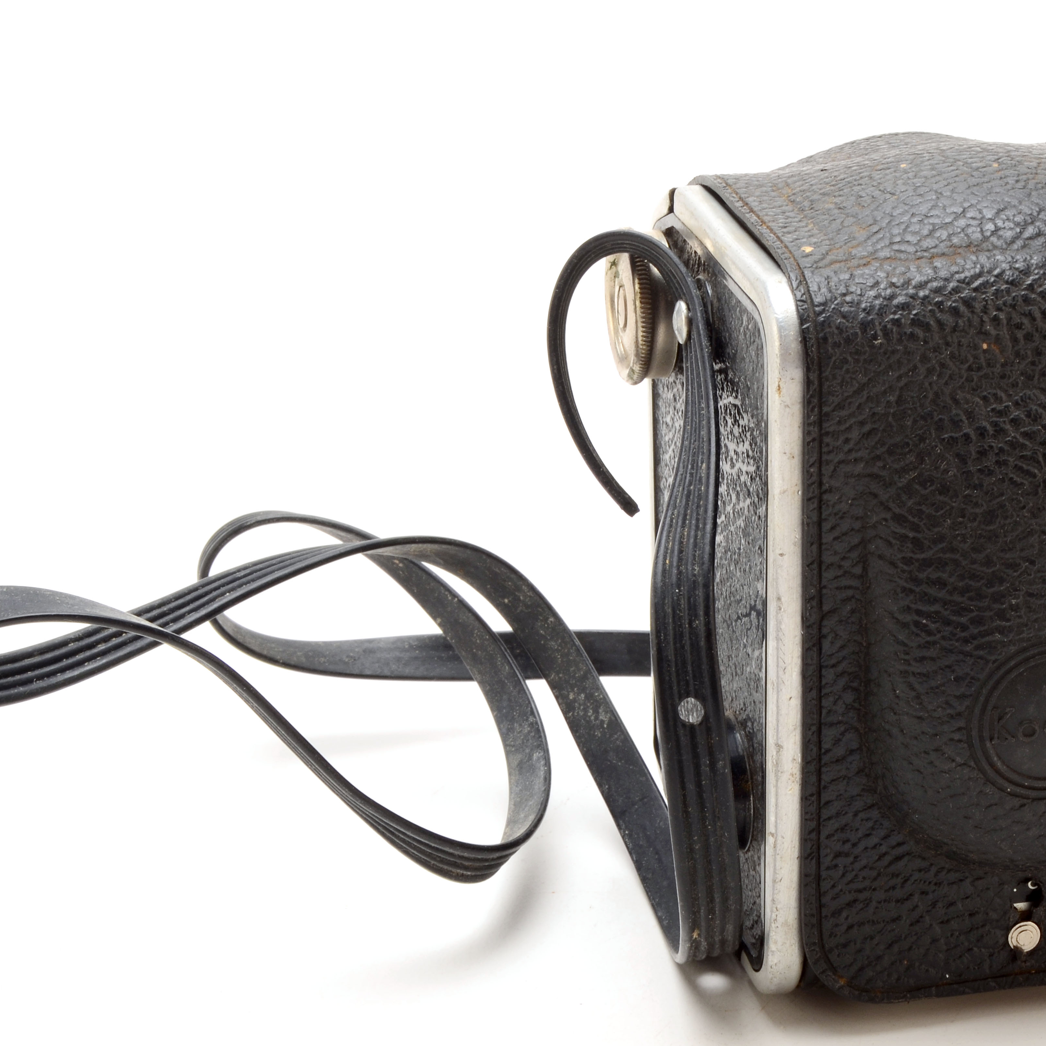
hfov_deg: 23.3
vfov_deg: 23.4
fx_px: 2530
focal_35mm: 74
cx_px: 698
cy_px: 527
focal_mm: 38
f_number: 18
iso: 100
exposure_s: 1/160
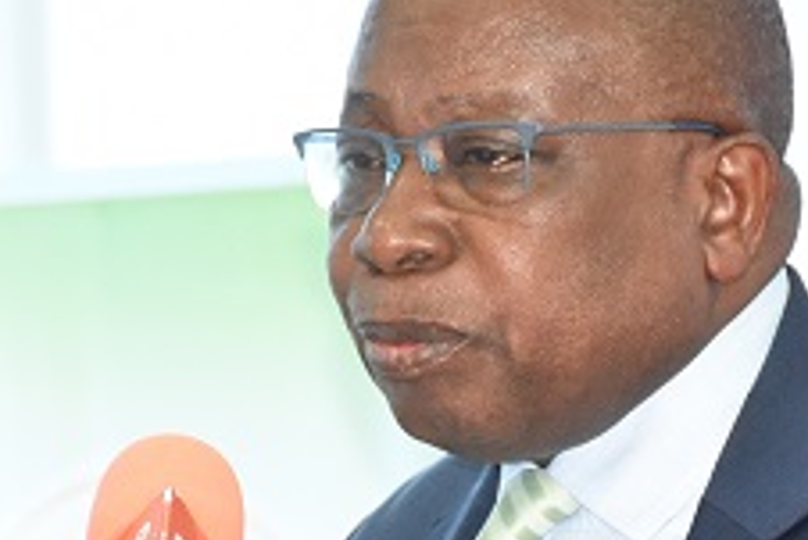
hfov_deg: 9.1
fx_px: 5050
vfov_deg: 6.1
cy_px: 334
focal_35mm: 225
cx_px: 533
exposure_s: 1/125
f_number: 5.6
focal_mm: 85
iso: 6400
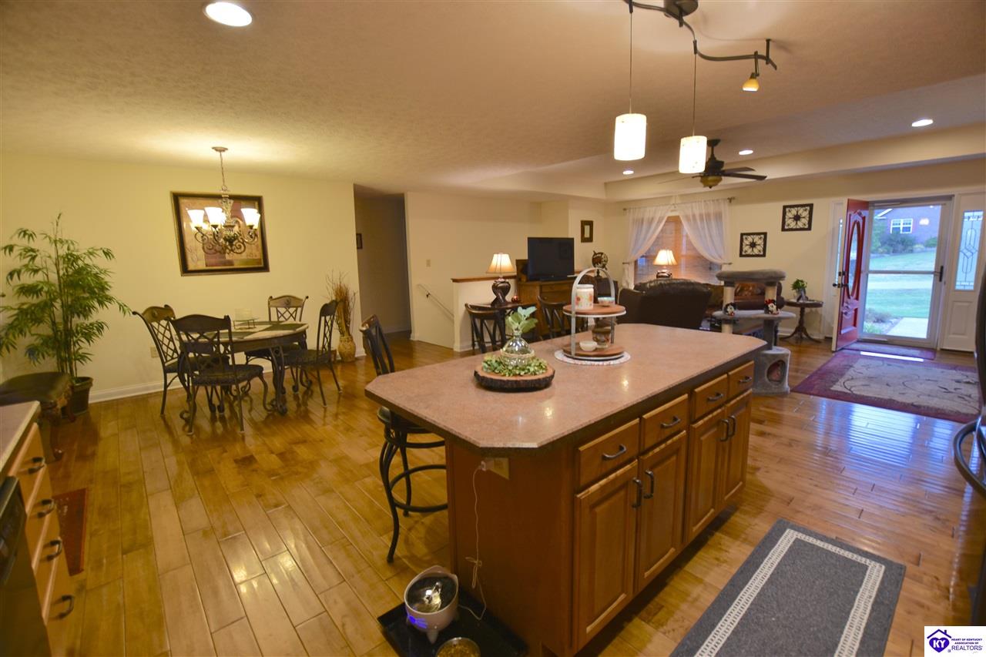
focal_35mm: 15
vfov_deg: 77.3
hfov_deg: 100.4
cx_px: 493
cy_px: 328
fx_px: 411
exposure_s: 1/15
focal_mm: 10
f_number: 3.5
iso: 110
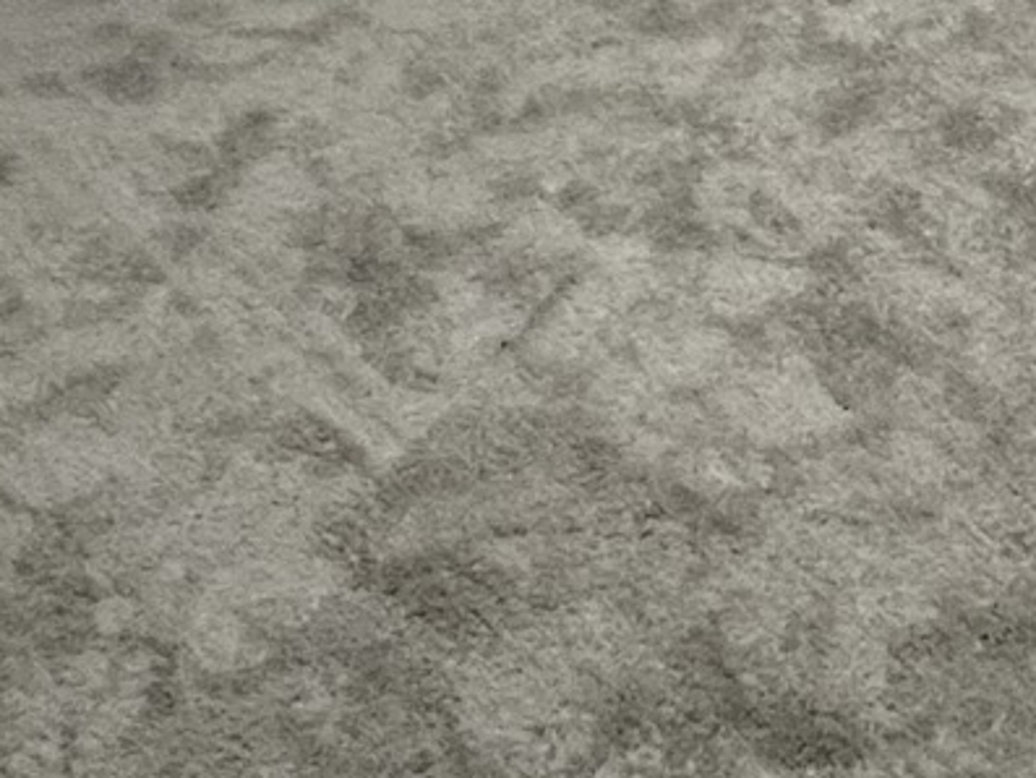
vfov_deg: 18.8
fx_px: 2006
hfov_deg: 26.9
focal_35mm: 67
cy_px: -459
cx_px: 1099
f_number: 1.8
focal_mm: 1.57
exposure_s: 1/60
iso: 400
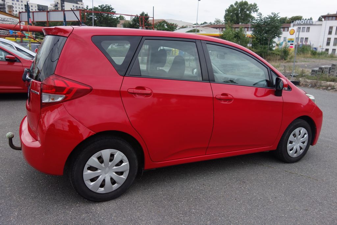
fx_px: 262
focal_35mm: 28
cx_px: 168
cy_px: 112
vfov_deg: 46.4
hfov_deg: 65.5
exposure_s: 1/1600
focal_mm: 10.4
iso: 125
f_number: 2
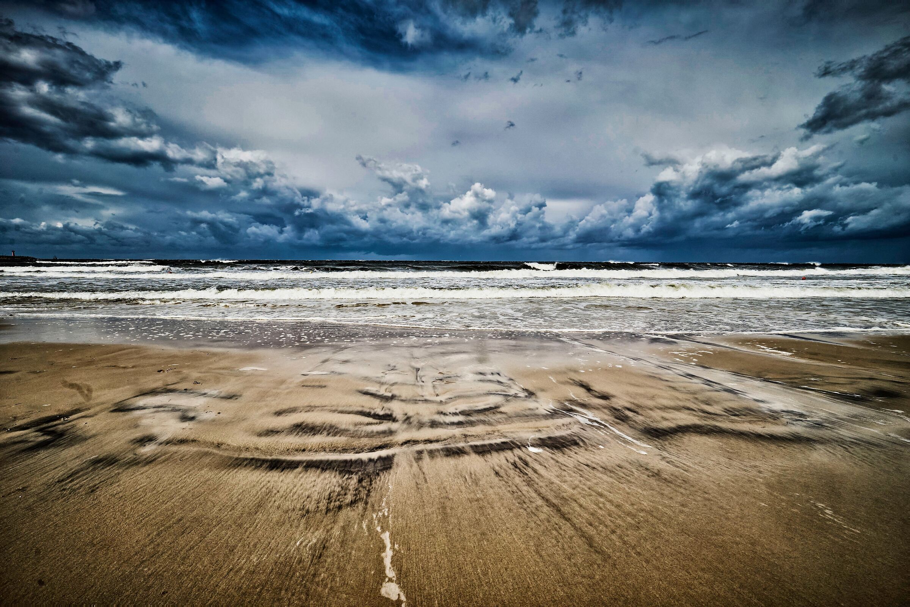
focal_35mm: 15
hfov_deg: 100.4
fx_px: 379
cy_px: 304
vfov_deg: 77.3
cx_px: 455
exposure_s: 1/800
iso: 100
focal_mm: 15
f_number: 10
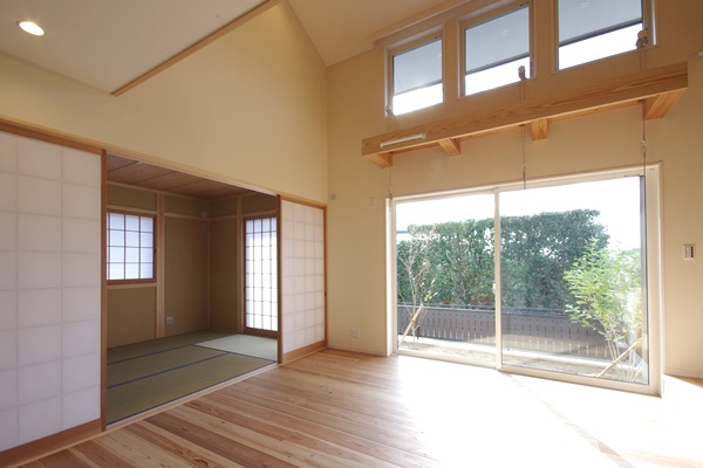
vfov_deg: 77.3
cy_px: 234
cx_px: 352
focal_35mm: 15
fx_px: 293
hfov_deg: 100.4
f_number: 16
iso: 400
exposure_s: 1/15
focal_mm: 10
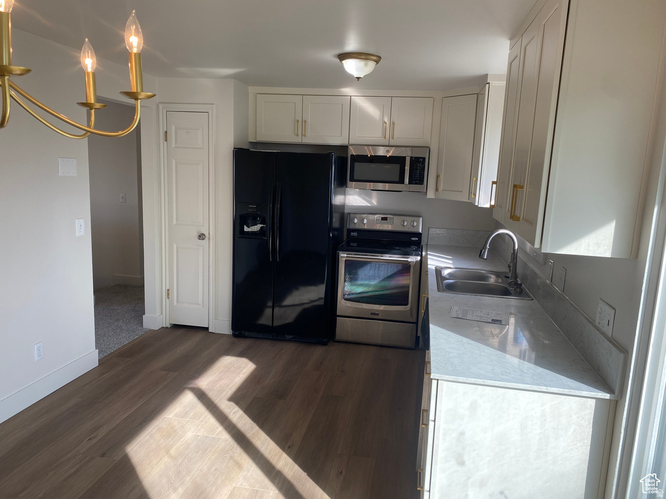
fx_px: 500
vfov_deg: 53.1
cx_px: 333
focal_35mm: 26
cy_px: 250
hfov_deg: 67.3
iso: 32
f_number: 1.8
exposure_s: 1/180
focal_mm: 4.25
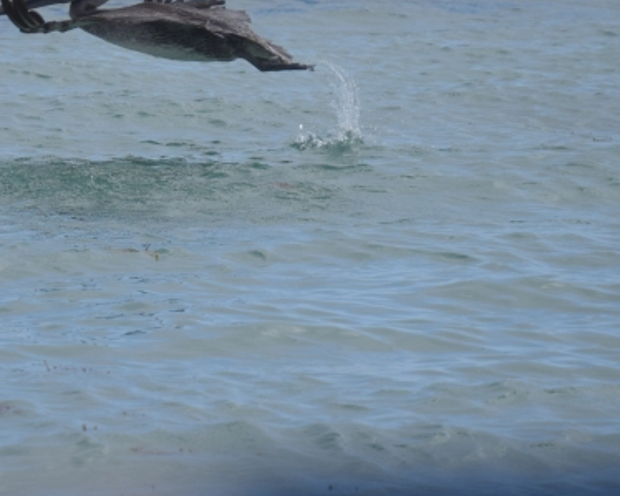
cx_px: 123
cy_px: 75
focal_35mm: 771
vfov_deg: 2.0
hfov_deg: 2.5
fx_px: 14144
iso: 360
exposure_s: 1/2000
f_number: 5.6
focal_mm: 200
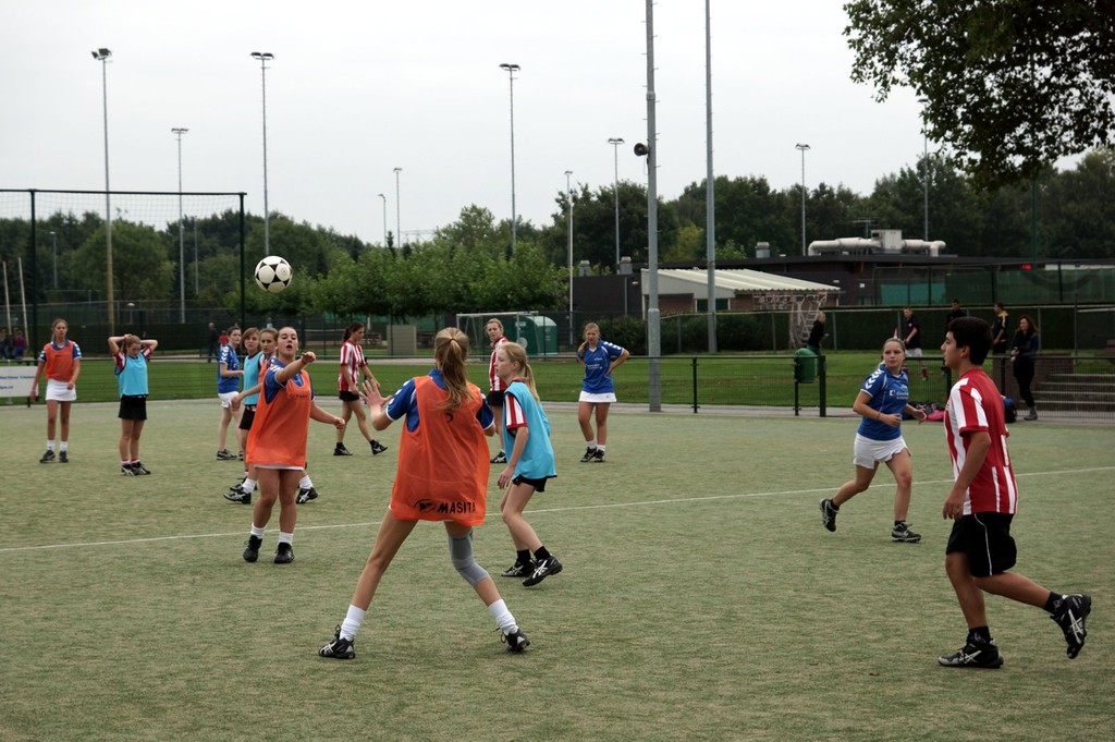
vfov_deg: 18.2
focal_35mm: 75
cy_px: 371
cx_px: 558
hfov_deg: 27.0
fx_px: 2321
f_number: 2.8
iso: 100
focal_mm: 50
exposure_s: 1/1600
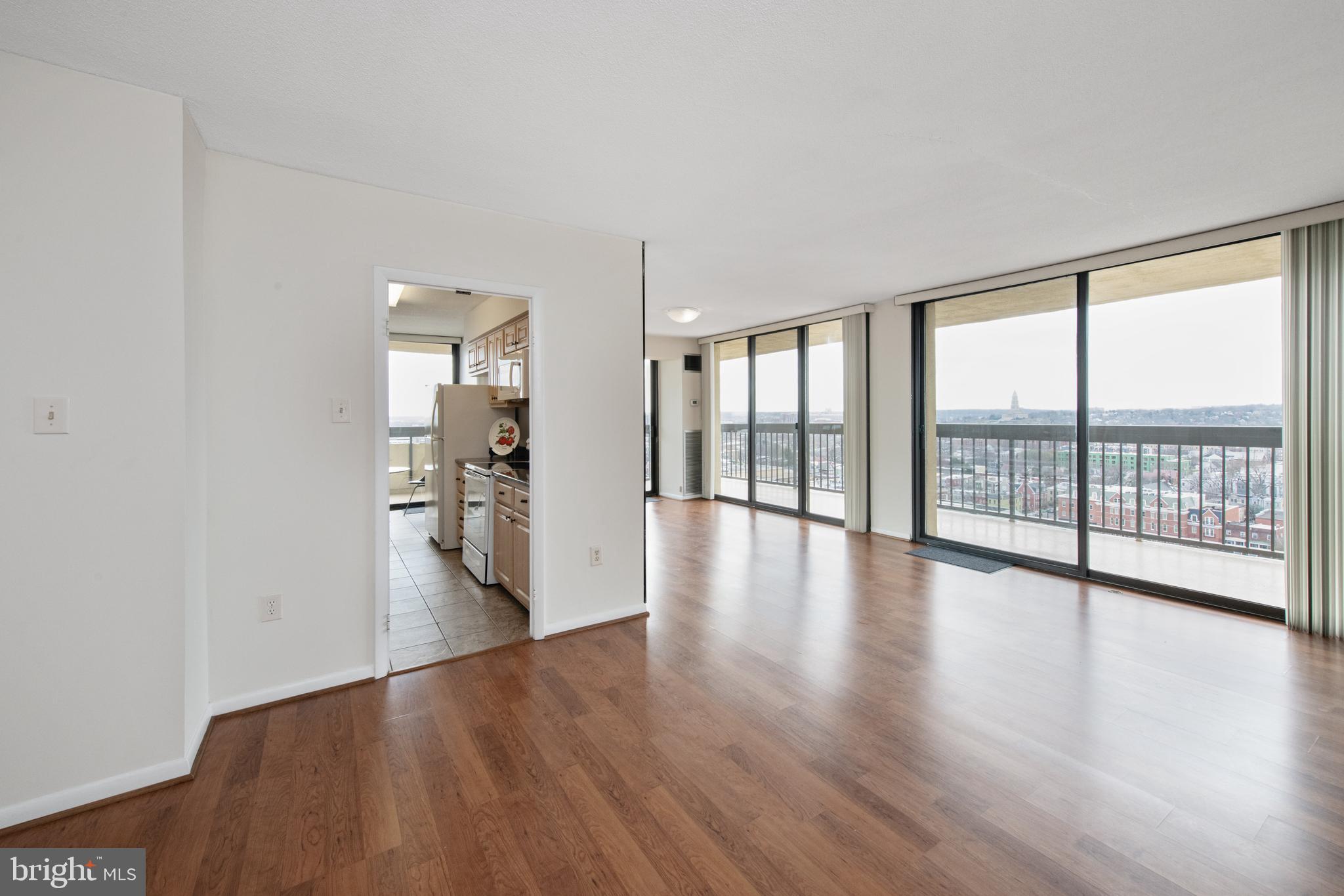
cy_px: 448
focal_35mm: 14
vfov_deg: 81.2
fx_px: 523
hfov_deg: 104.3
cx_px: 672
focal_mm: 14
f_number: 11
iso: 800
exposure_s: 1/80
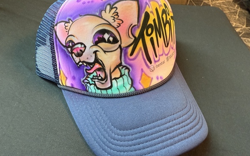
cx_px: 124
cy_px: 69
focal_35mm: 26
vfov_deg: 47.5
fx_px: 177
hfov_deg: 70.4
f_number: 2.2
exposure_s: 1/99
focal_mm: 2.22
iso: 320
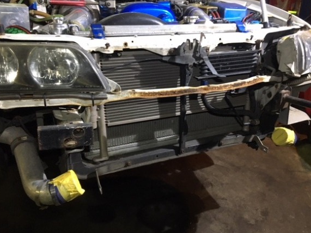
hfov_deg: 56.8
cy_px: 108
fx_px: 287
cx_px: 155
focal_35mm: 32
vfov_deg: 44.1
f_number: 2.2
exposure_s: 1/24
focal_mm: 4.15
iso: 200
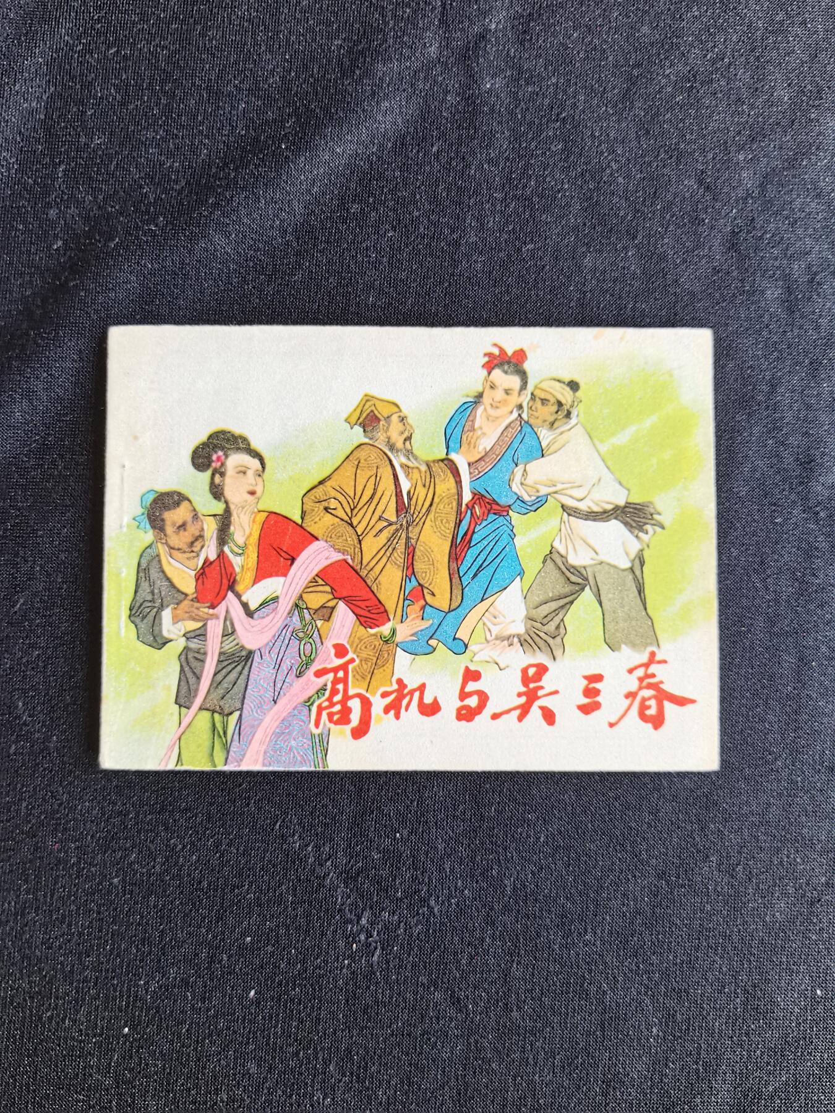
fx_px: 868
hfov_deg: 51.4
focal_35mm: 27
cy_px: 556
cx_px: 418
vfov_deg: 65.3
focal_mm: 4.94
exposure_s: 1/120
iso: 100
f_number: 1.9
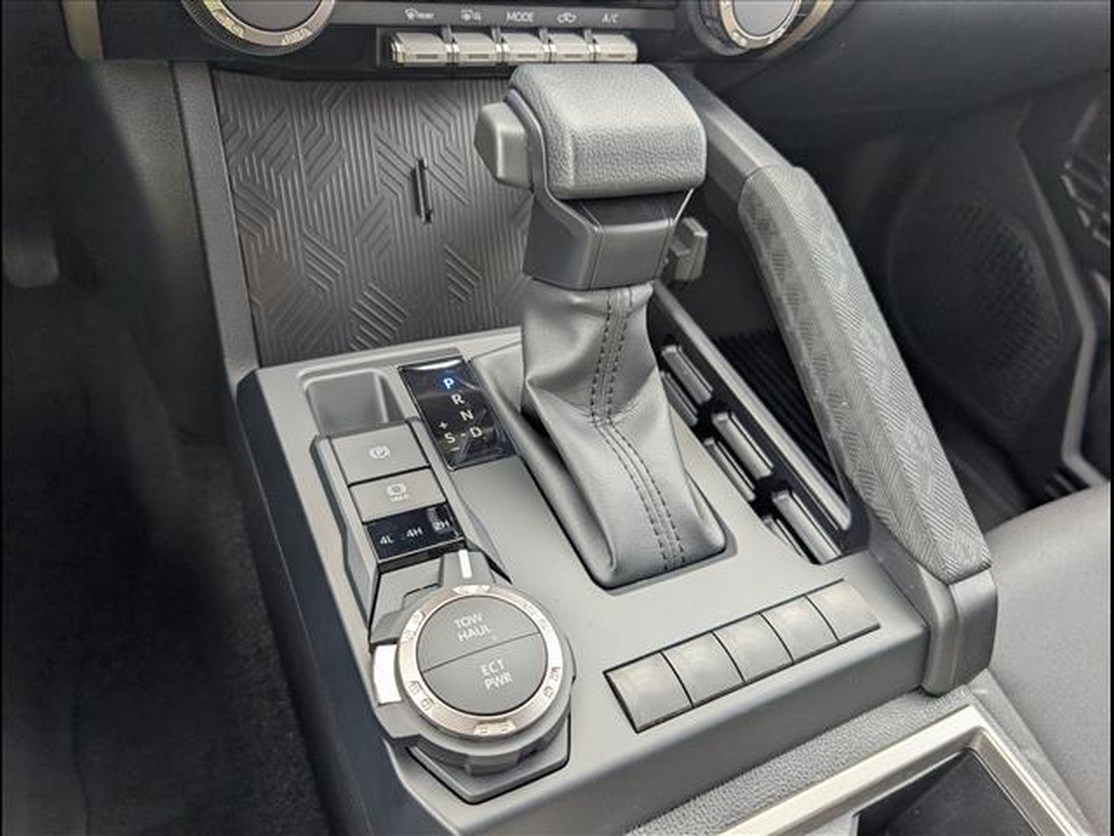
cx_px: 557
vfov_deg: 56.8
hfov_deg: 71.6
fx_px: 772
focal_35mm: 24
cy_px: 418
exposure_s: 1/167
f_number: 1.68
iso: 111
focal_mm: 6.9
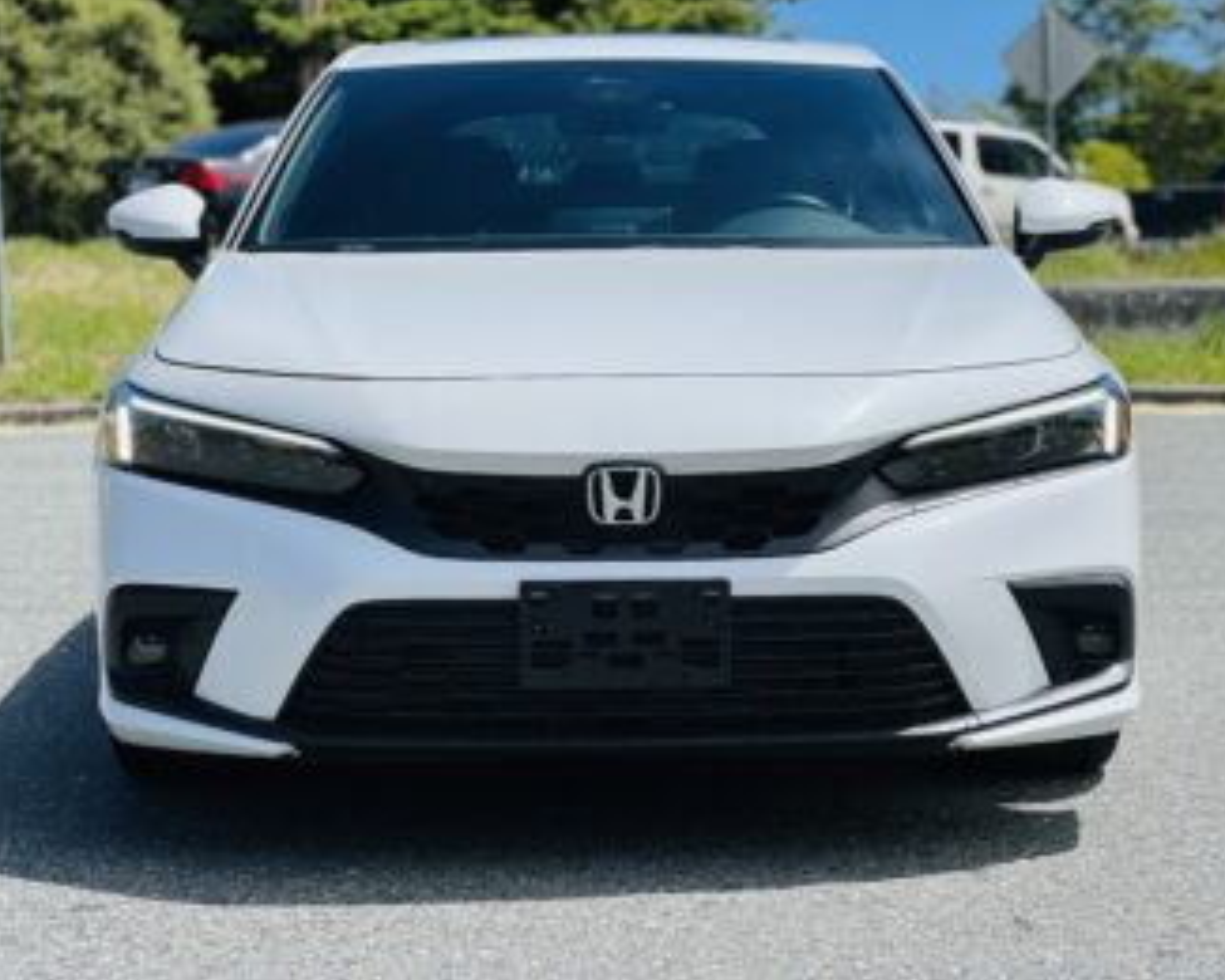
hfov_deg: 23.6
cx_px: 648
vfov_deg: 18.9
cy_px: 488
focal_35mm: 81
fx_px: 2937
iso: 32
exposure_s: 1/1277
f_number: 2.8
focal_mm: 9
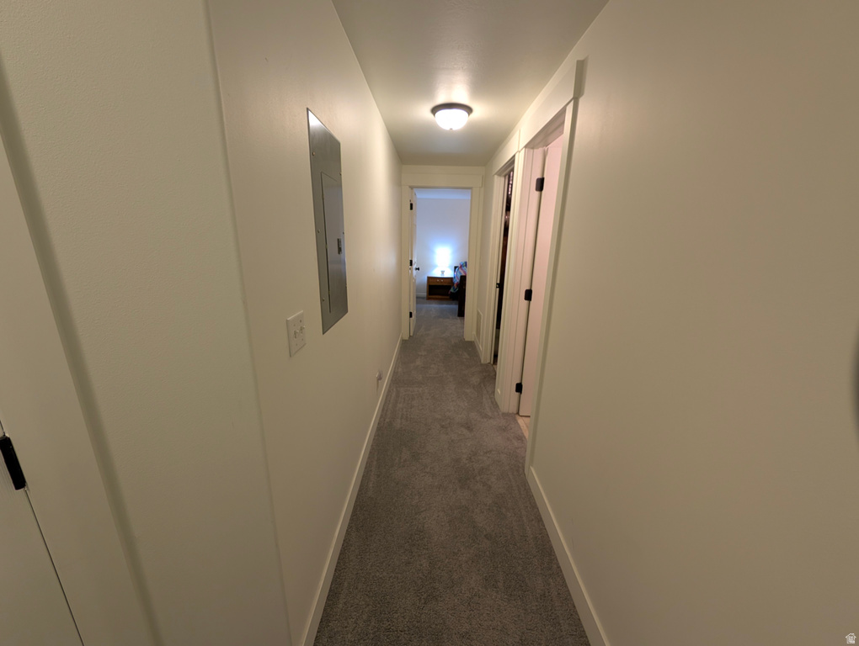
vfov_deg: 94.6
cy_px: 323
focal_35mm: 12
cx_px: 430
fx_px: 298
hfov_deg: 110.5
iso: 61
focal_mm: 2.23
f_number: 1.95
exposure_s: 1/24
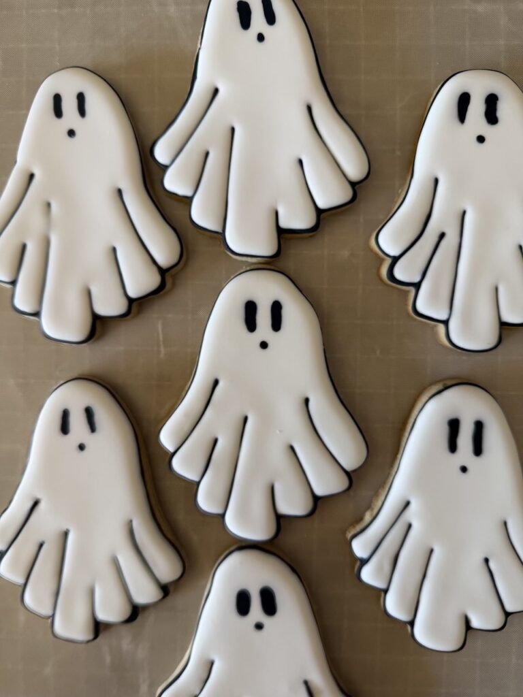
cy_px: 348
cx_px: 262
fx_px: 483
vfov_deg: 71.6
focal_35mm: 24
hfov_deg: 56.8
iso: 250
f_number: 1.78
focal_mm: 6.76
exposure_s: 1/60
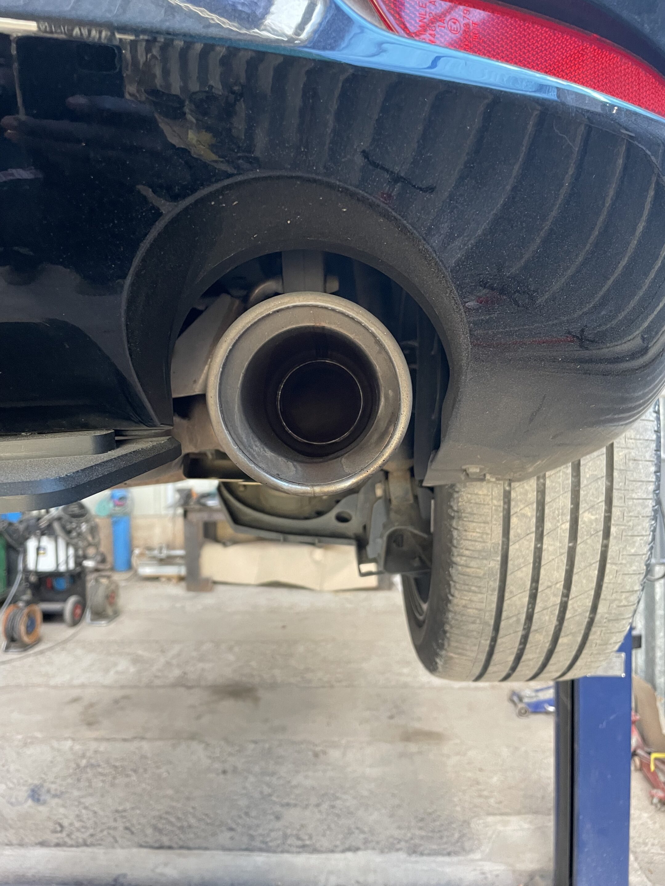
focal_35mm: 26
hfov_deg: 53.1
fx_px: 666
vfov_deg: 67.3
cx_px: 332
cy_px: 443
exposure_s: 1/60
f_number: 1.6
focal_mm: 4.2
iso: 400
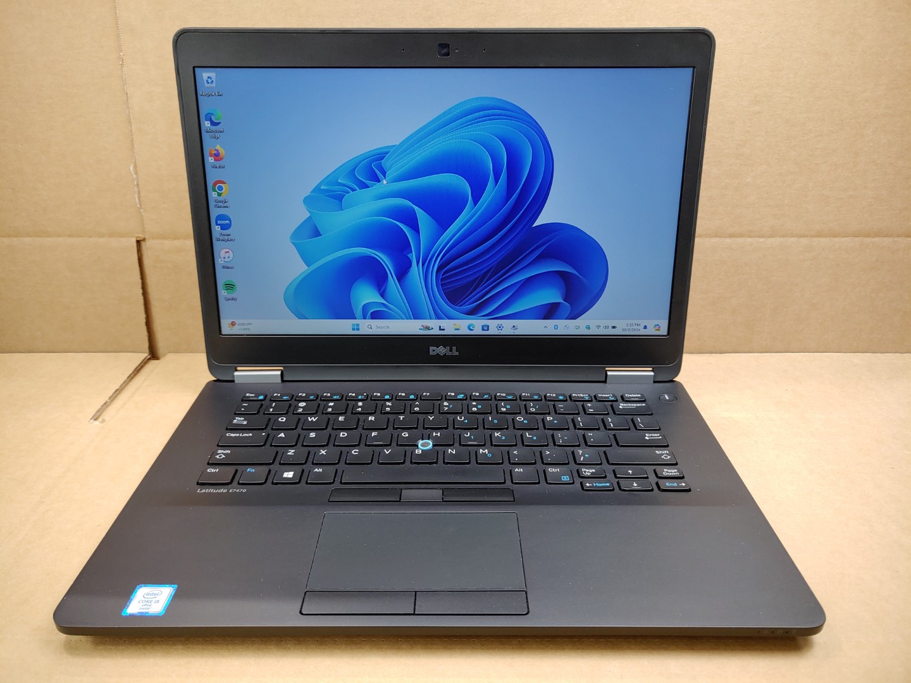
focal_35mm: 26
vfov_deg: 53.1
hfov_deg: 67.3
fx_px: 684
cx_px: 456
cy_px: 342
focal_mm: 4.36
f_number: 1.8
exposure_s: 1/60
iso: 50
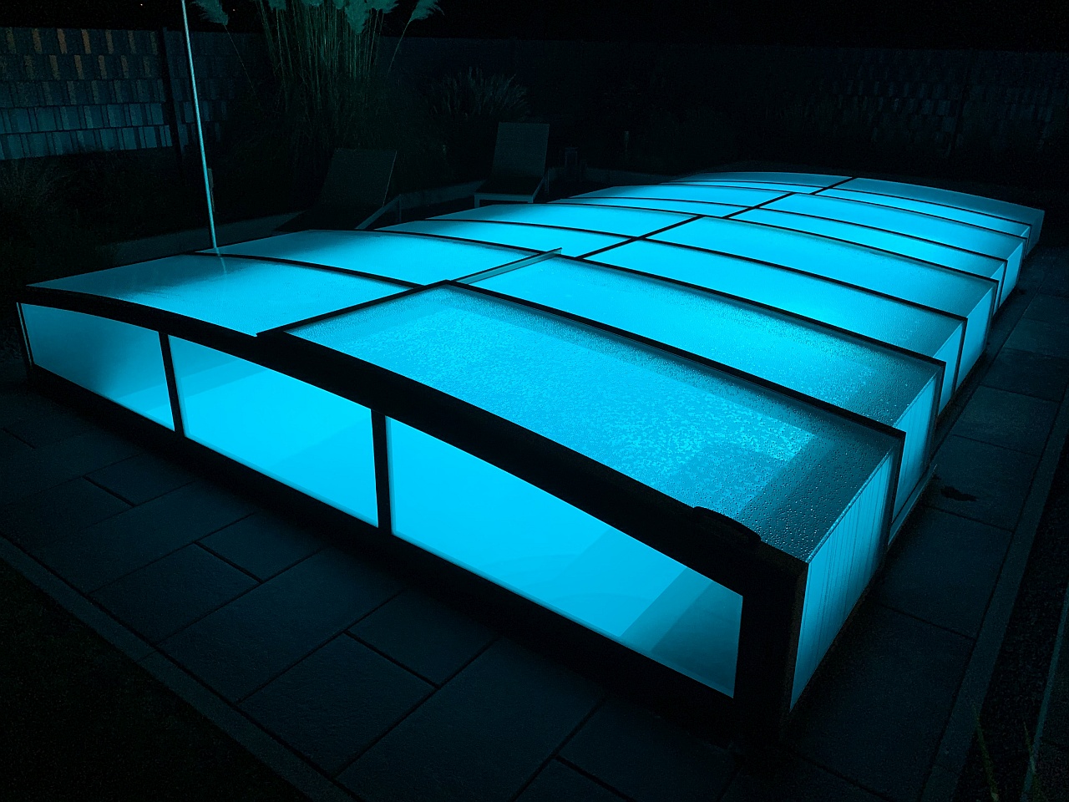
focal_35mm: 26
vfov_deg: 53.1
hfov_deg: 67.3
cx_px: 534
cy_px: 401
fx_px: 803
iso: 250
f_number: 1.8
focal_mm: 4.25
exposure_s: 1/50
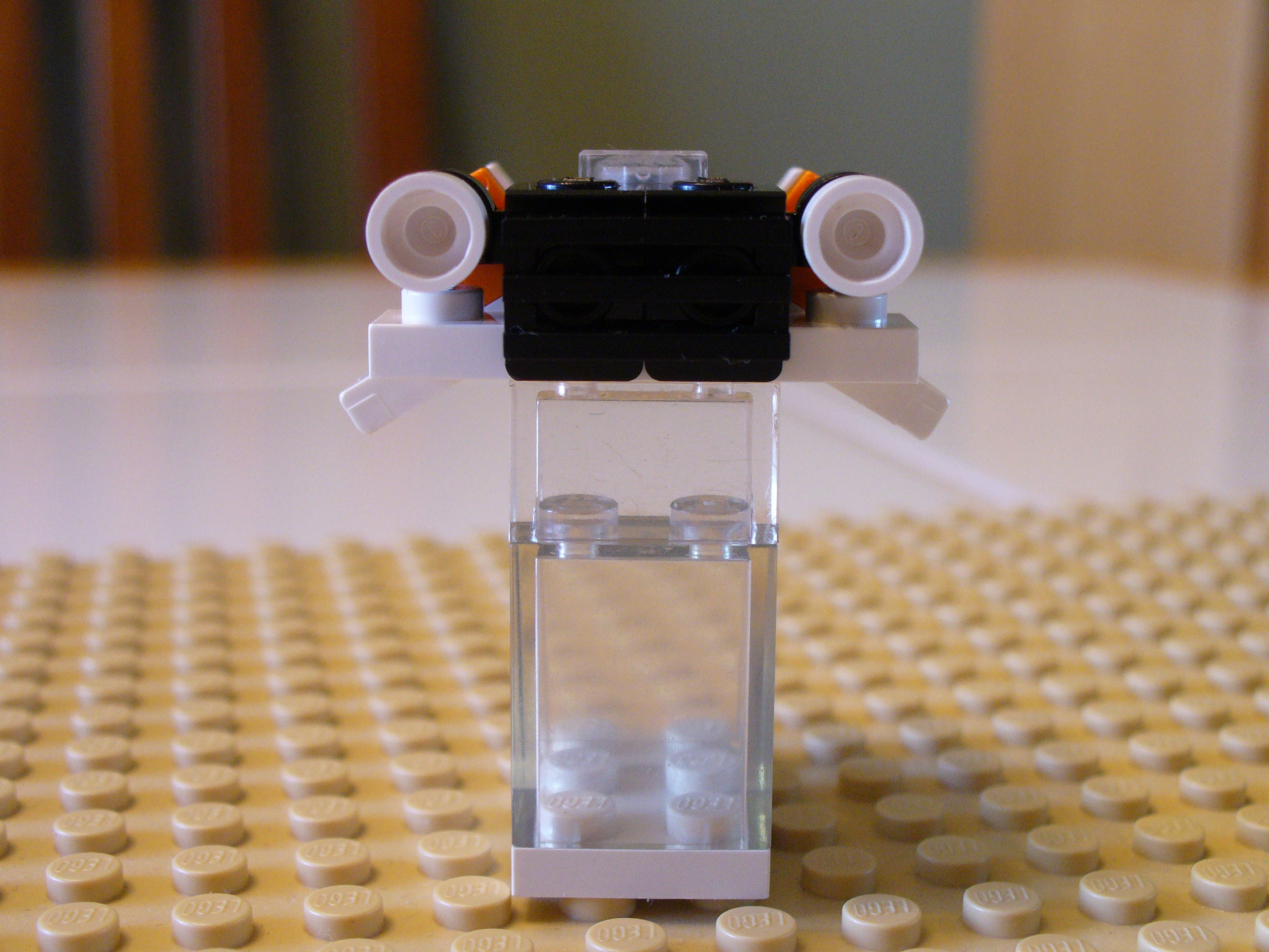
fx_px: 1760
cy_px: 476
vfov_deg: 30.3
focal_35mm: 48
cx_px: 634
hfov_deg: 39.7
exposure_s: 1/20
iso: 200
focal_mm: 7.9
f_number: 3
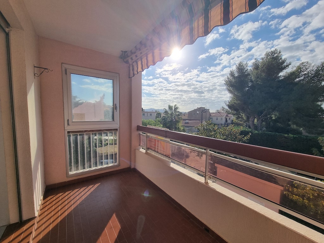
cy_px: 122
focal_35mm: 13
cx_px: 162
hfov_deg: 106.2
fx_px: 122
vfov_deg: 89.9
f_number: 2.2
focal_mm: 2.2
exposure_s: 1/3680
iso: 50
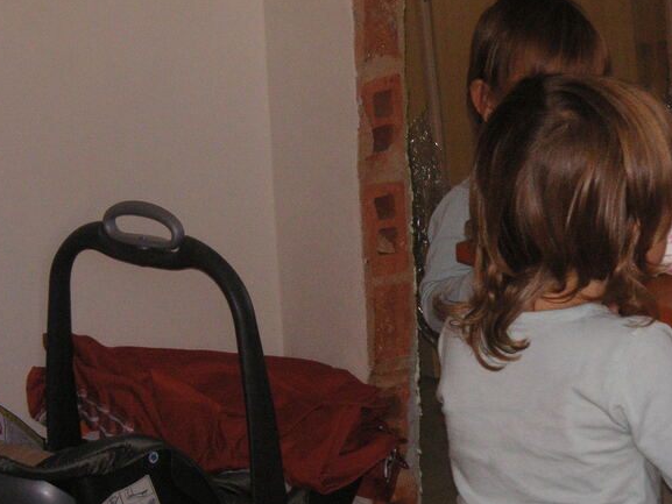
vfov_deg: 11.2
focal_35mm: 133
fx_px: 2582
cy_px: 268
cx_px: 413
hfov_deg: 14.8
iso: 160
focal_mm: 15.9
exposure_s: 1/90
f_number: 4.9
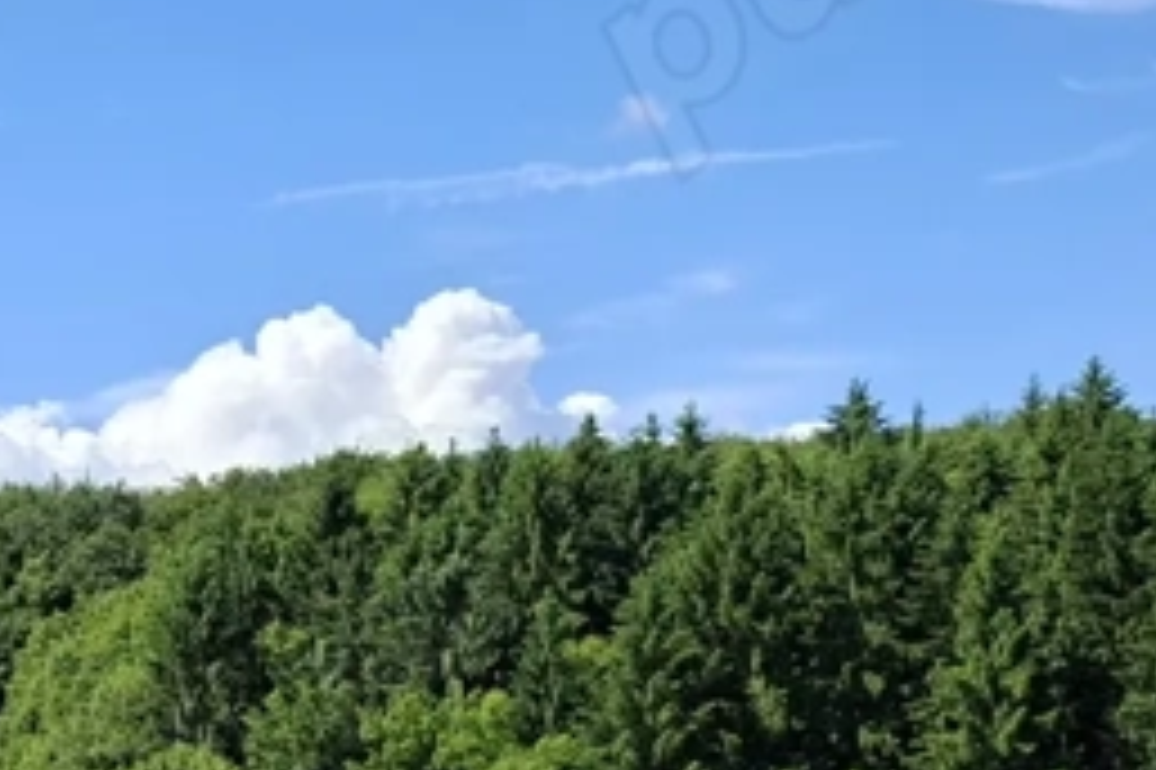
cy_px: 986
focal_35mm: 93
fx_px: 2984
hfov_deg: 19.5
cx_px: -499
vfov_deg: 14.1
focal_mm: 5.54
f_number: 1.8
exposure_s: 1/1773
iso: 50
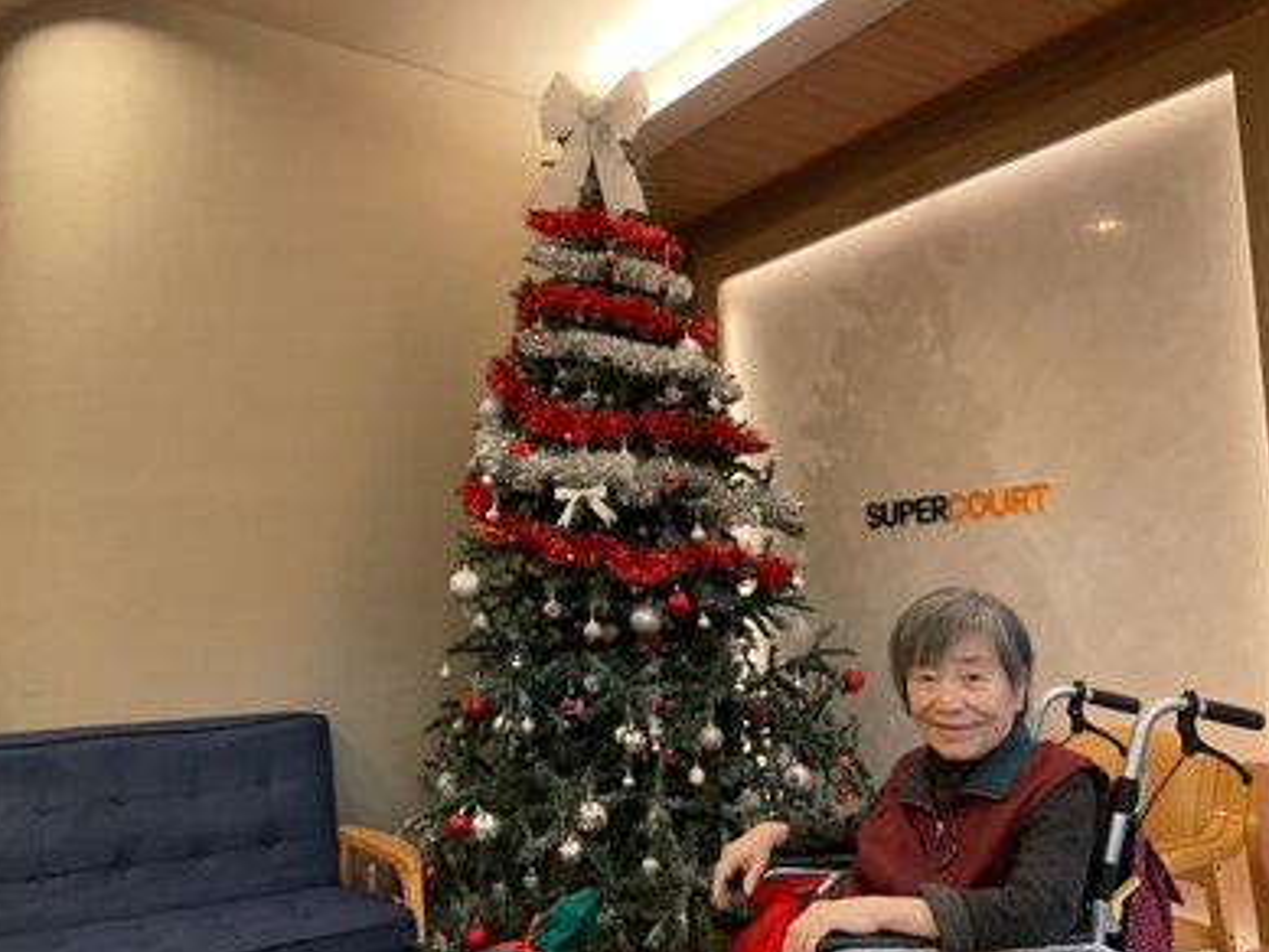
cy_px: 486
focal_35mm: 30
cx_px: 631
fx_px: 1100
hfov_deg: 59.9
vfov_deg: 46.8
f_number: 1.8
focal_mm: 3
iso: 250
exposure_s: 1/60
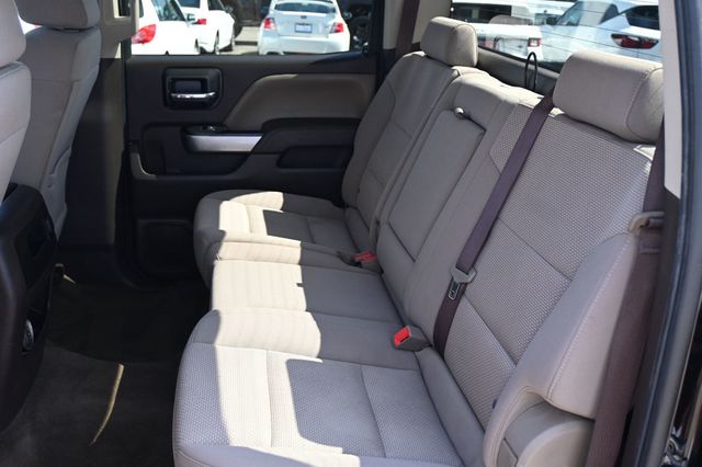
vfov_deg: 36.1
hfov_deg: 52.2
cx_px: 351
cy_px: 234
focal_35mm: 37
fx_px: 716
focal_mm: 24.5
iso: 500
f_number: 4.2
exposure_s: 1/125
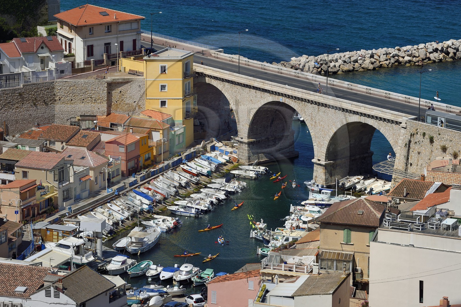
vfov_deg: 10.5
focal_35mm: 130
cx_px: 230
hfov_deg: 15.8
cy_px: 154
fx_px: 1664
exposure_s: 1/400
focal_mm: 130
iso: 200
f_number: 14
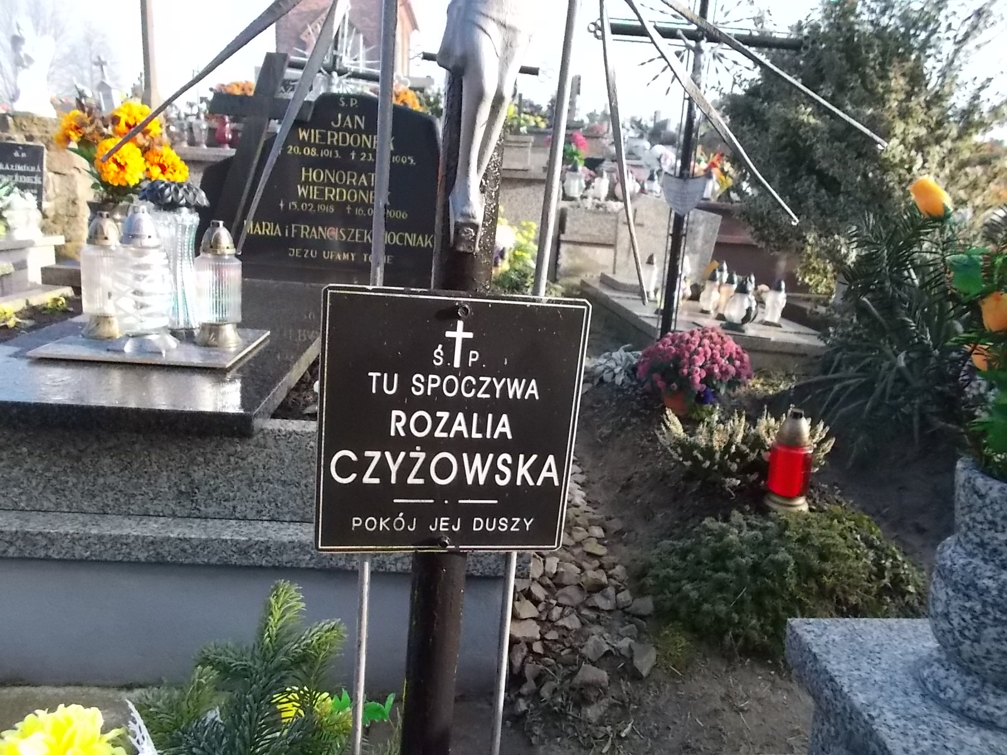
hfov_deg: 67.3
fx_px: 756
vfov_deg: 53.1
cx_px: 504
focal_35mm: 26
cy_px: 378
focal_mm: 4.6
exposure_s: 1/125
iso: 400
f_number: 8
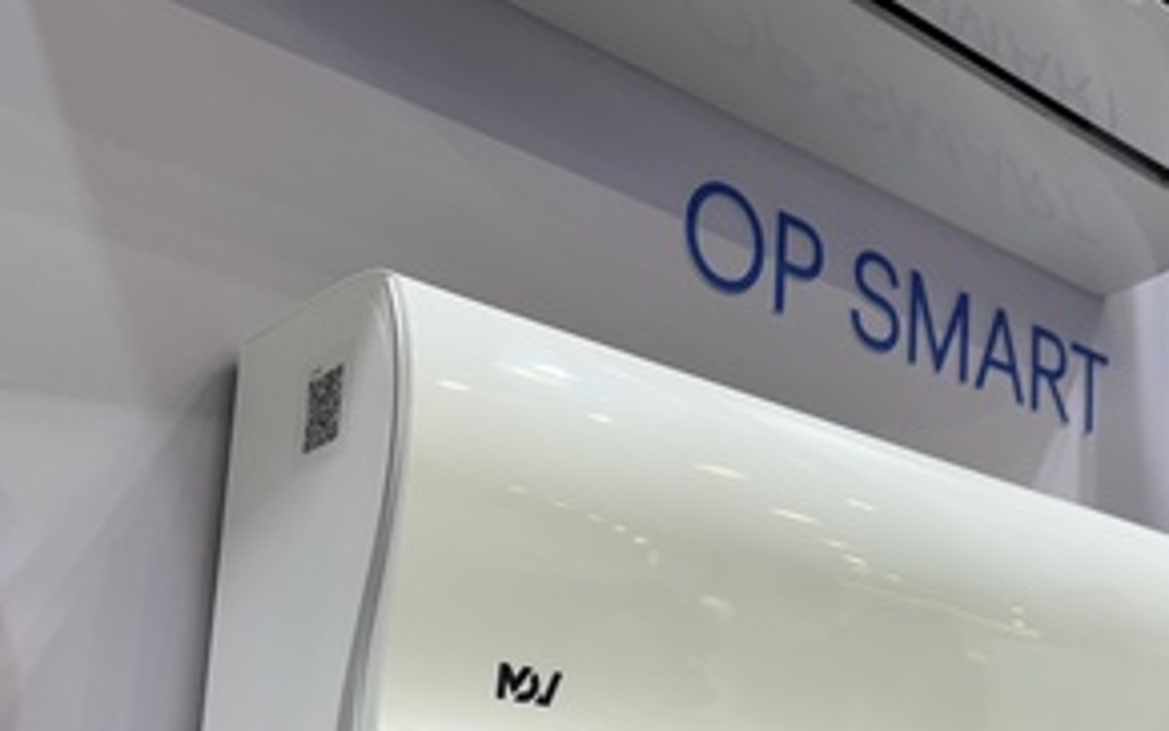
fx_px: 1338
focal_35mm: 42
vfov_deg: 29.0
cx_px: 582
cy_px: 695
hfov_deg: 47.2
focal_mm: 6.76
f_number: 1.78
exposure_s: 1/100
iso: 80
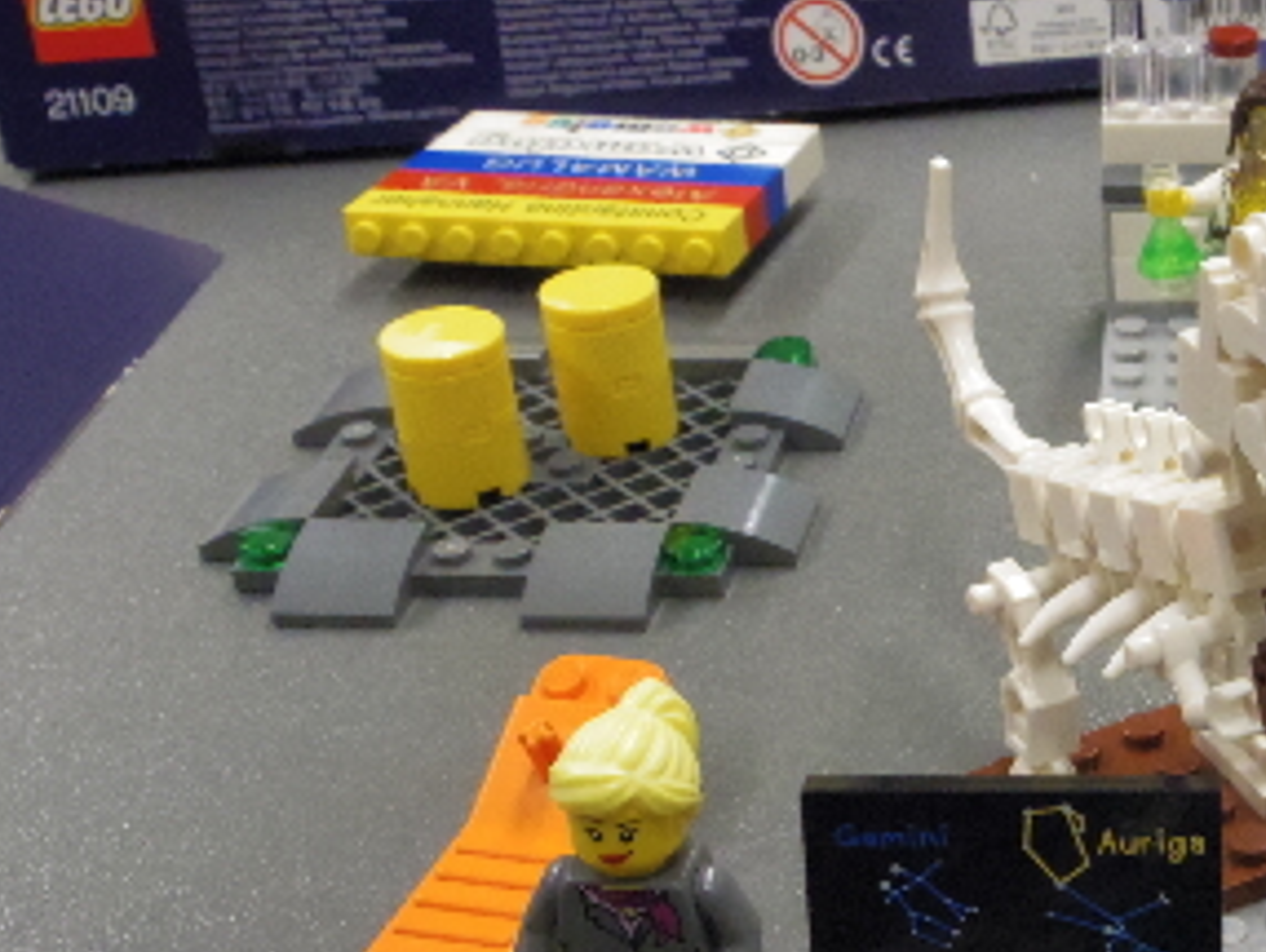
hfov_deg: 28.2
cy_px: 576
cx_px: 1222
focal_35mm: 65
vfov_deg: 22.6
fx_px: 2379
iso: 1250
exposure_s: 1/50
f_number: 4.5
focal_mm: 5.6
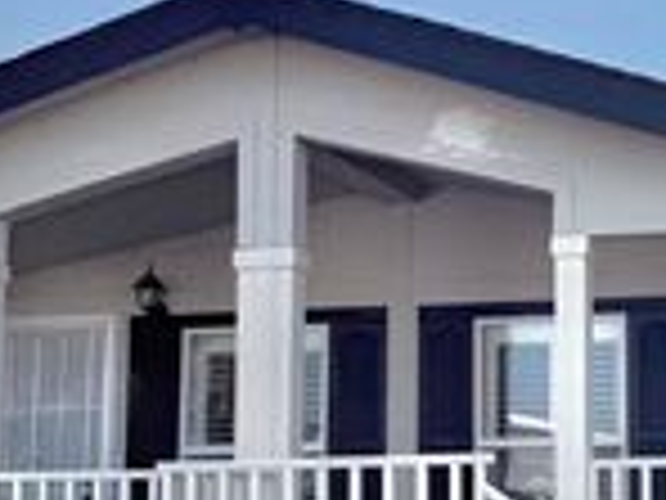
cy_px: 354
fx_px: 1558
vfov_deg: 18.1
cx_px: 711
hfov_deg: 22.9
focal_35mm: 81
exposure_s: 1/11905
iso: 80
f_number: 1.78
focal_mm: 6.76
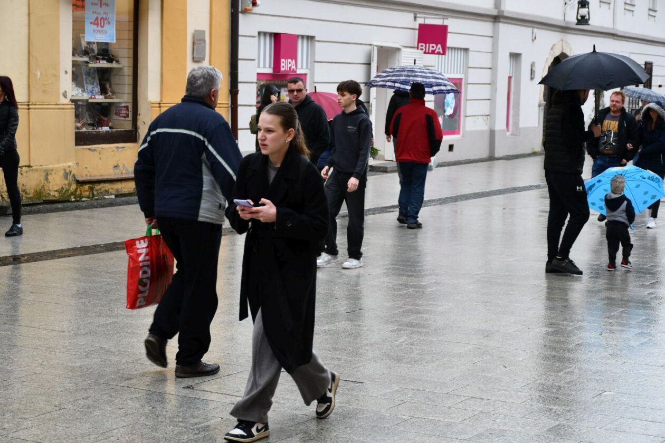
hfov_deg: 28.1
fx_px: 1330
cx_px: 332
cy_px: 222
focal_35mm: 72
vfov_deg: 18.9
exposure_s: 1/250
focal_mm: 48
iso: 400
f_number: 4.8
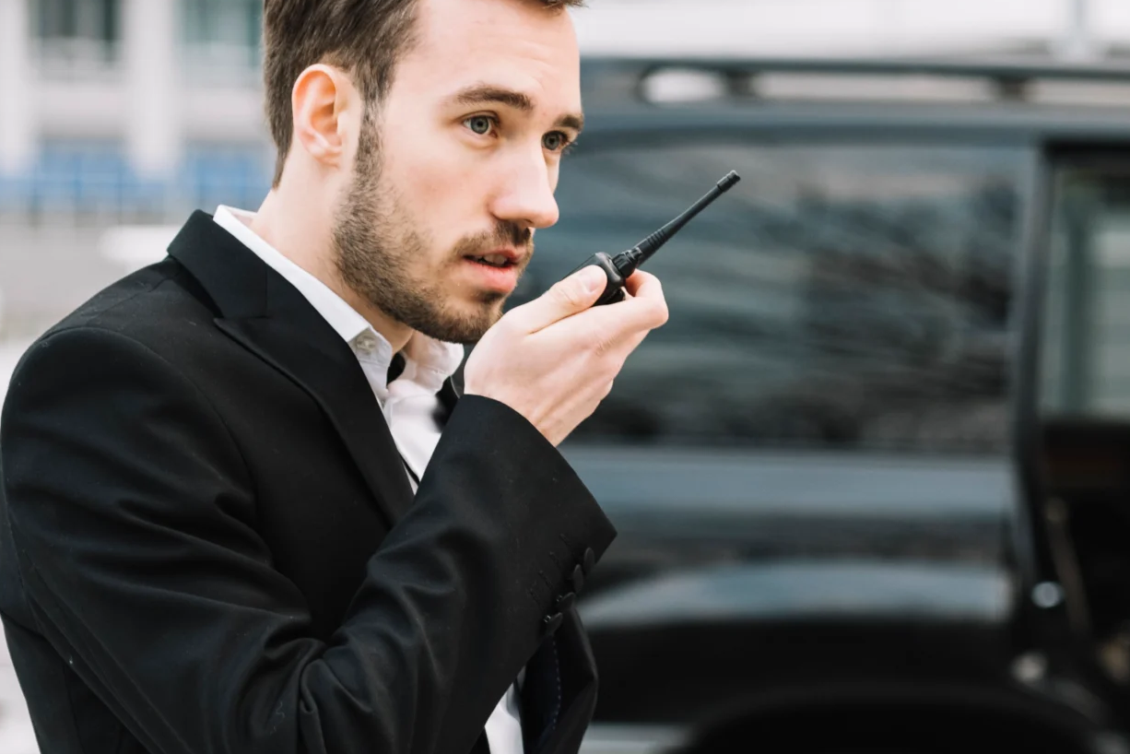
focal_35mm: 188
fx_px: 5902
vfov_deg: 7.3
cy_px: 605
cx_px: 950
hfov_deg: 10.9
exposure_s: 1/160
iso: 500
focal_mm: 90
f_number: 3.5
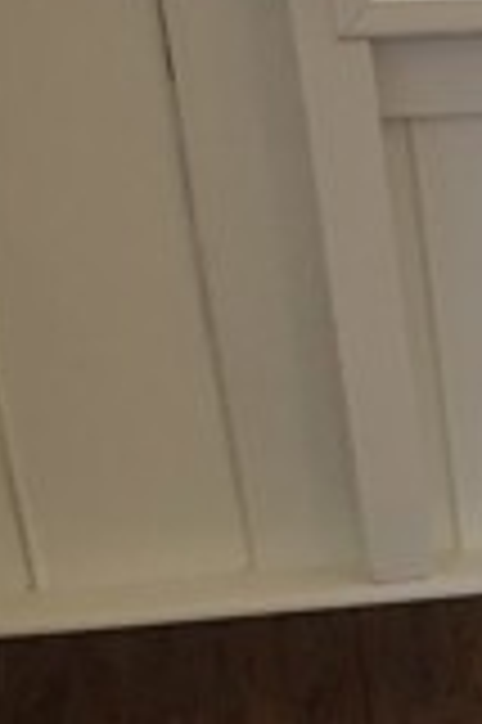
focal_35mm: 120
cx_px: 1059
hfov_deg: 10.2
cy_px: 872
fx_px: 2415
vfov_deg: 16.4
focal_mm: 4.15
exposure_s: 1/30
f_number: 2.2
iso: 32
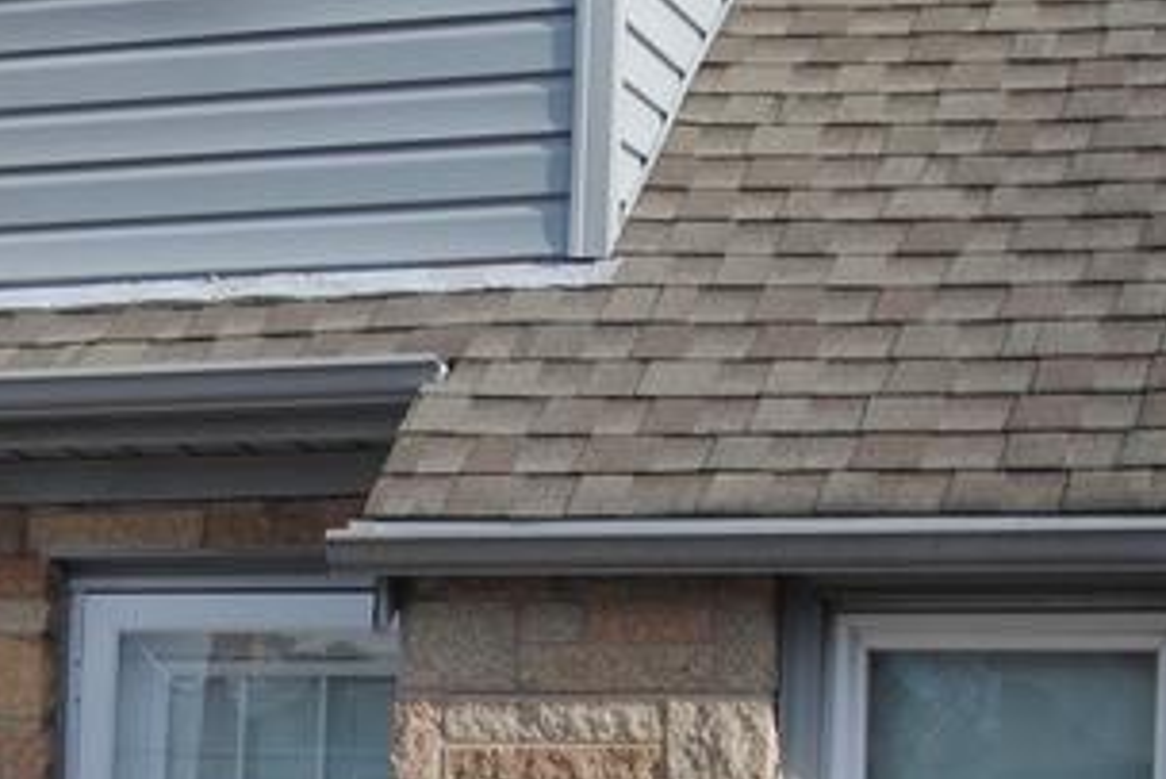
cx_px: 81
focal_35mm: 120
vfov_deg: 11.2
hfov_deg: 16.8
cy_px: 996
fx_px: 3892
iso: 100
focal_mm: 19
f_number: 7.1
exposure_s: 1/200
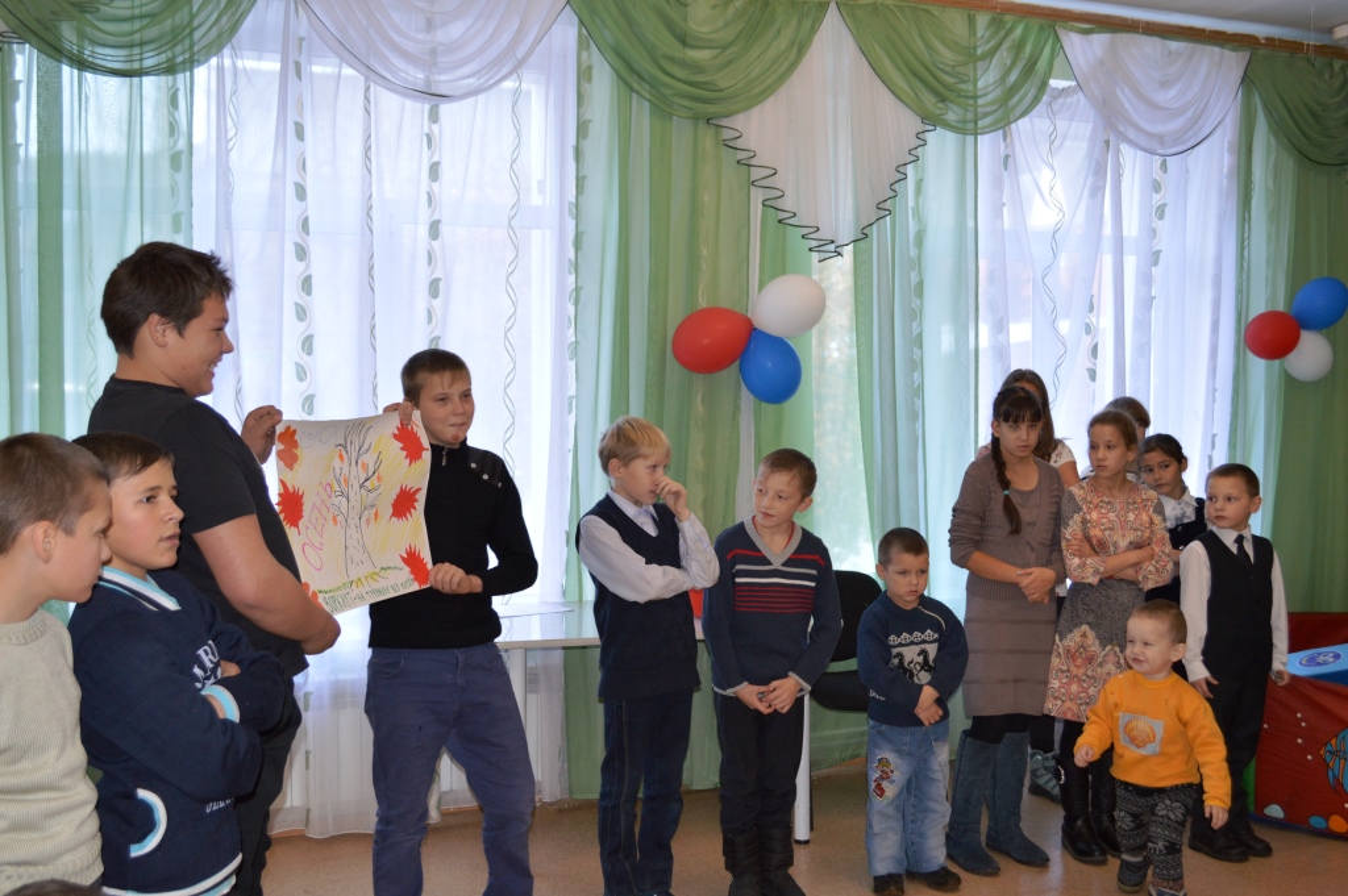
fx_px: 1459
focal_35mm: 39
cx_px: 674
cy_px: 448
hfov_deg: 49.6
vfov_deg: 34.2
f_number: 4.2
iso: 640
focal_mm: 26
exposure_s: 1/60
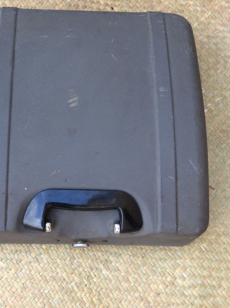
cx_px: 78
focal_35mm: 49
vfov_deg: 39.0
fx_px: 435
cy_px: 157
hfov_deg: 29.4
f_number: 2.4
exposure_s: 1/33
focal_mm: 3.3
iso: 40
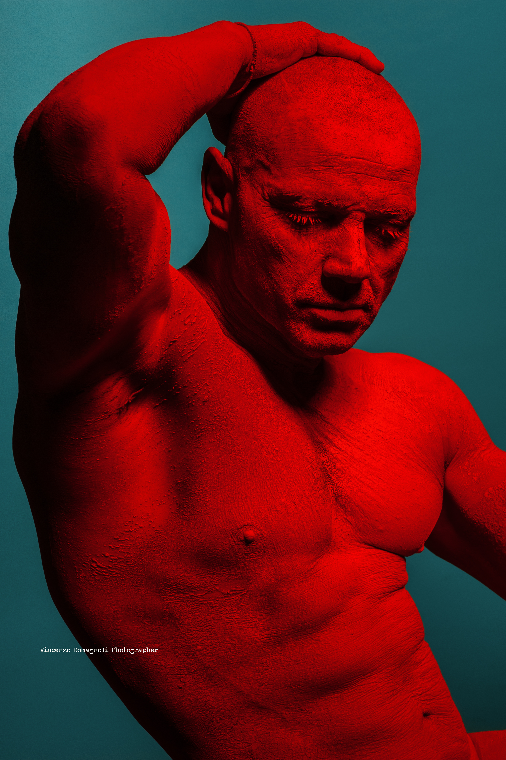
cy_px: 380
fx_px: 1794
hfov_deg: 16.1
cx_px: 253
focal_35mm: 85
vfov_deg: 23.9
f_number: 11
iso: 100
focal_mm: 85
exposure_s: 1/160
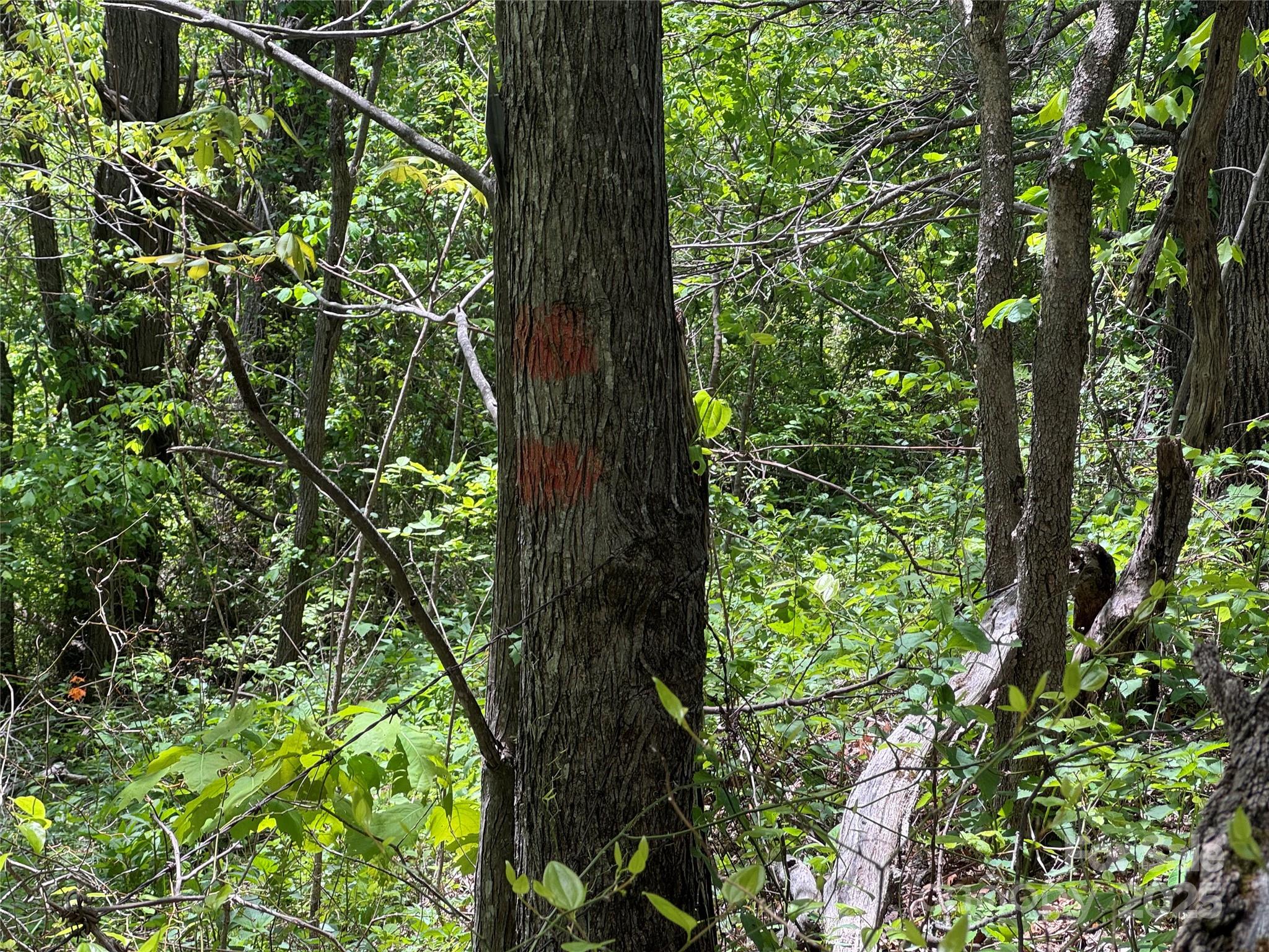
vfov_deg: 19.1
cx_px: 634
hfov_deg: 25.3
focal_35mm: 77
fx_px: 2823
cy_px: 476
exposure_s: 1/144
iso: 25
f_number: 2.8
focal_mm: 9
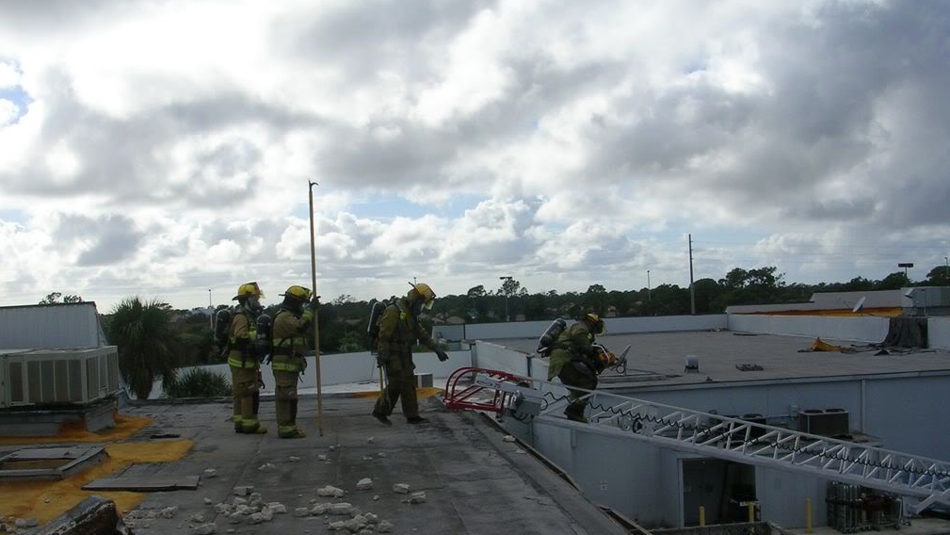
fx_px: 1058
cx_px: 473
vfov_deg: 28.3
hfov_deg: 48.3
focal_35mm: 42
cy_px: 323
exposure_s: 1/567
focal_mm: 5.8
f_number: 5.6
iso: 50
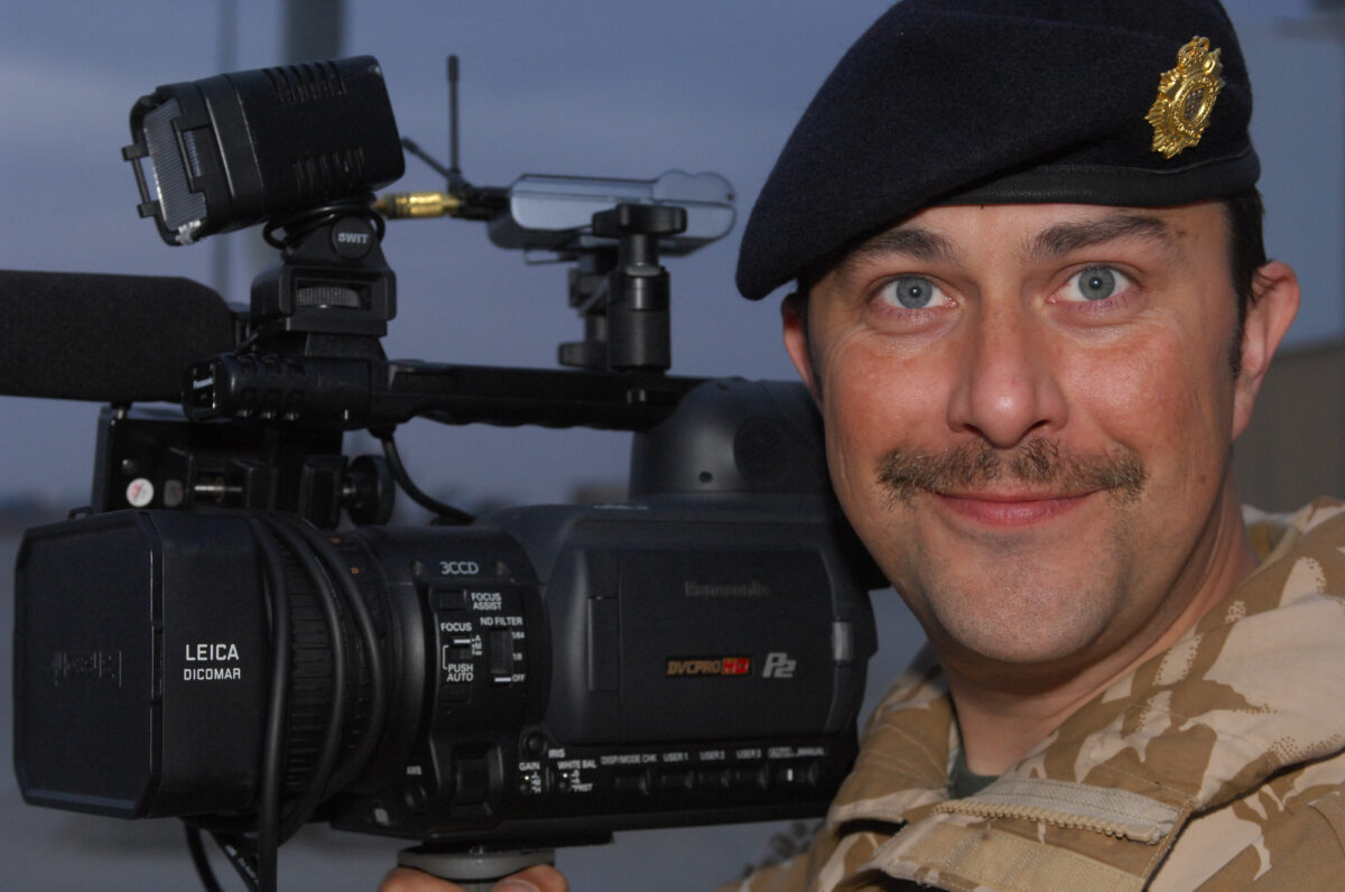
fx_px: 2518
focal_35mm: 68
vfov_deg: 20.1
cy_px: 446
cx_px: 672
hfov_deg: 29.9
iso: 640
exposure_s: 1/100
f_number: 5.6
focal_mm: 45
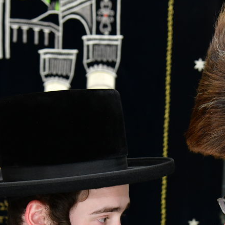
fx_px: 956
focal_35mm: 130
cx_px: 186
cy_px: 216
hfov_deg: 13.3
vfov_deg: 13.3
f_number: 5.6
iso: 2000
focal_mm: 48
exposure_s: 1/100
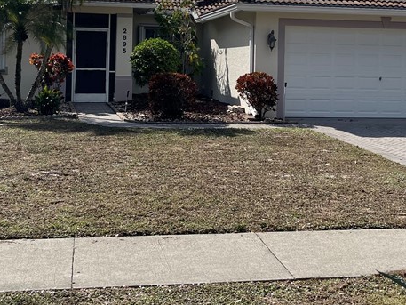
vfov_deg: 25.6
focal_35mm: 56
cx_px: 209
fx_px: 657
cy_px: 51
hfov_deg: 34.3
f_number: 1.6
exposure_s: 1/5917
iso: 32
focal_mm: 5.1
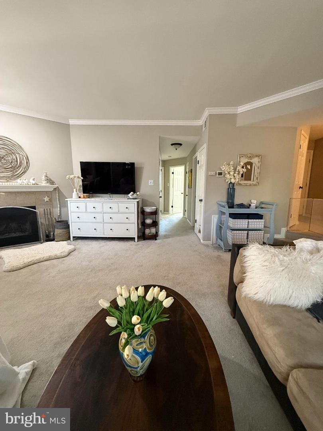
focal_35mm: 14
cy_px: 216
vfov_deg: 102.1
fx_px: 174
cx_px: 162
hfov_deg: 85.7
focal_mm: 2.22
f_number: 2.2
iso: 500
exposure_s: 1/60
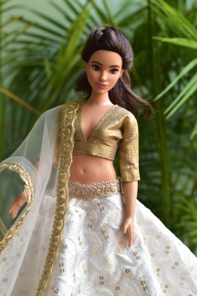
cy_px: 148
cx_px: 98
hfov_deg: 18.9
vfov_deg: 28.1
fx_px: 591
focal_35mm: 72
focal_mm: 48
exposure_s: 1/40
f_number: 7.1
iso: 400
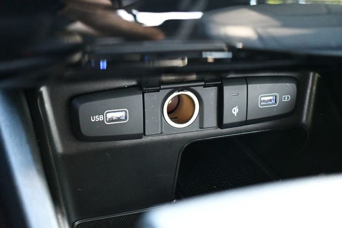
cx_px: 171
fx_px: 437
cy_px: 114
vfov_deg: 29.2
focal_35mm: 46
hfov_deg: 42.8
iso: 8000
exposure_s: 1/60
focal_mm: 31
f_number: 4.2
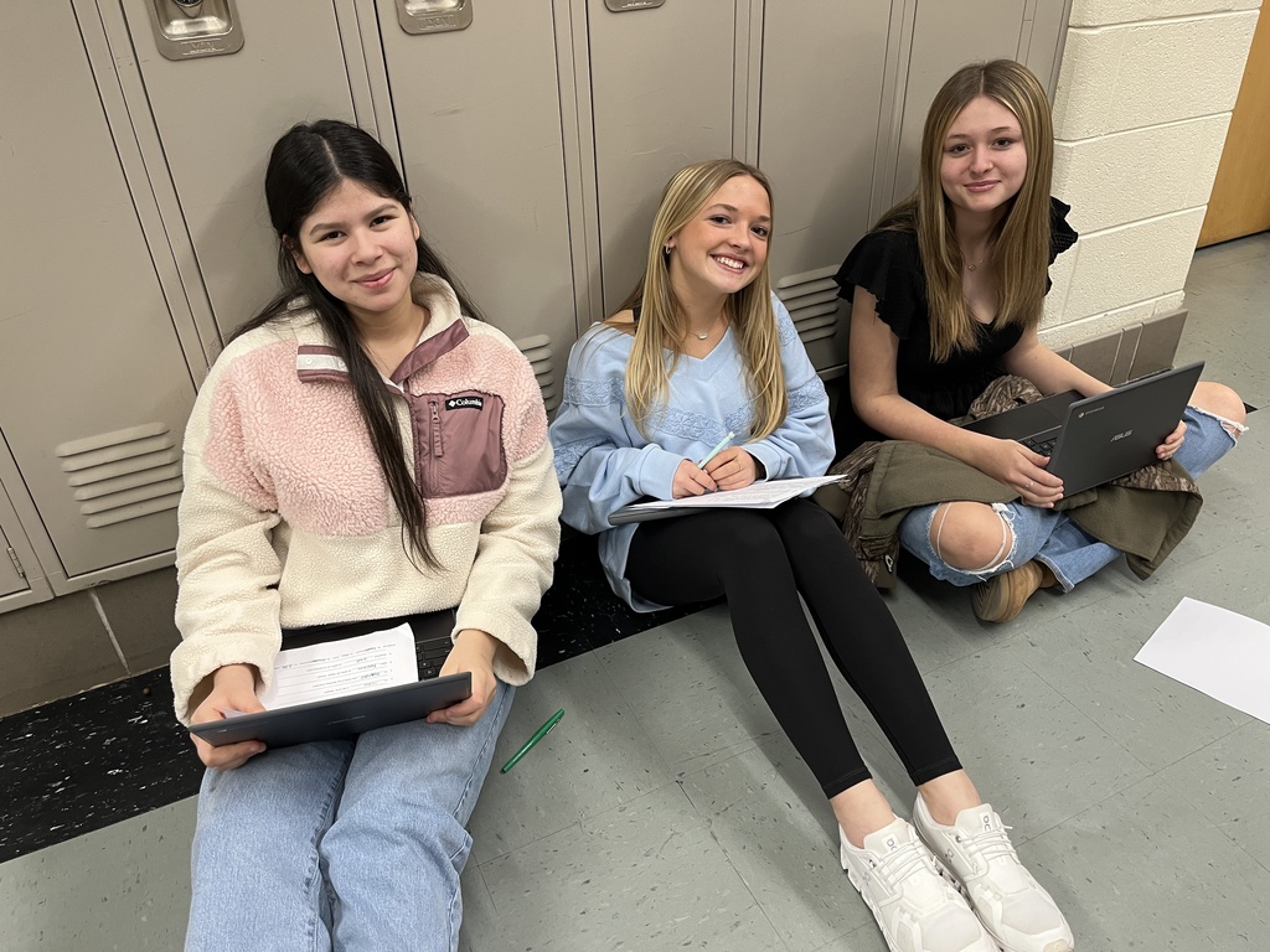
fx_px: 954
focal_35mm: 26
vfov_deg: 53.1
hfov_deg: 67.3
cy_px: 476
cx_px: 635
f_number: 1.6
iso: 160
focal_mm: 5.1
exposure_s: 1/60
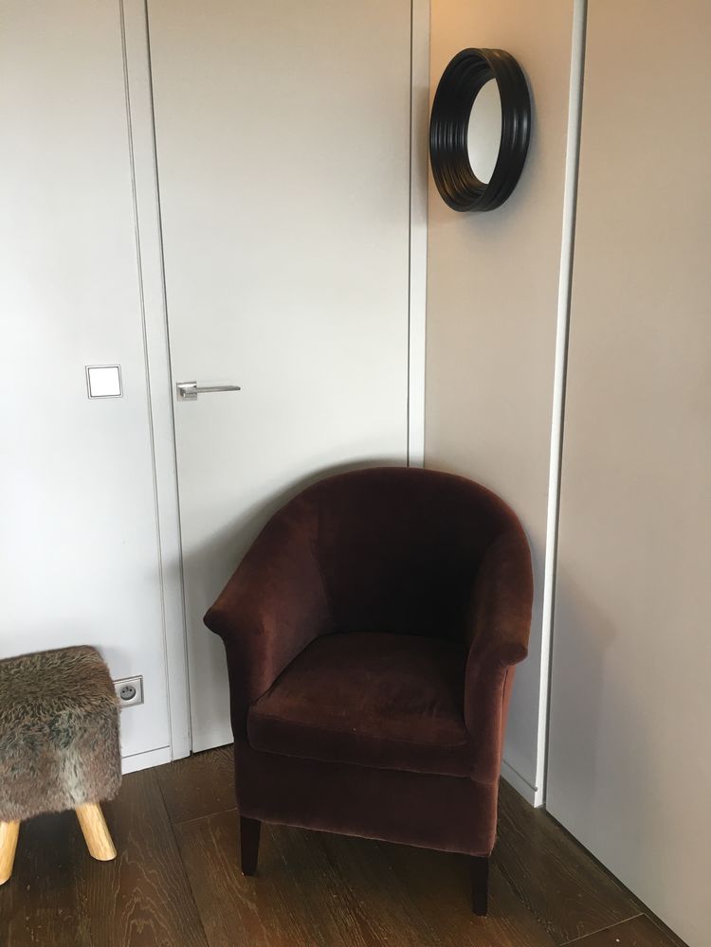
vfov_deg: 61.7
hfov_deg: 48.2
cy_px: 474
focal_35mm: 29
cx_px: 356
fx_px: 794
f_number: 2.2
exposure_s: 1/33
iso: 80
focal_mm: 4.15
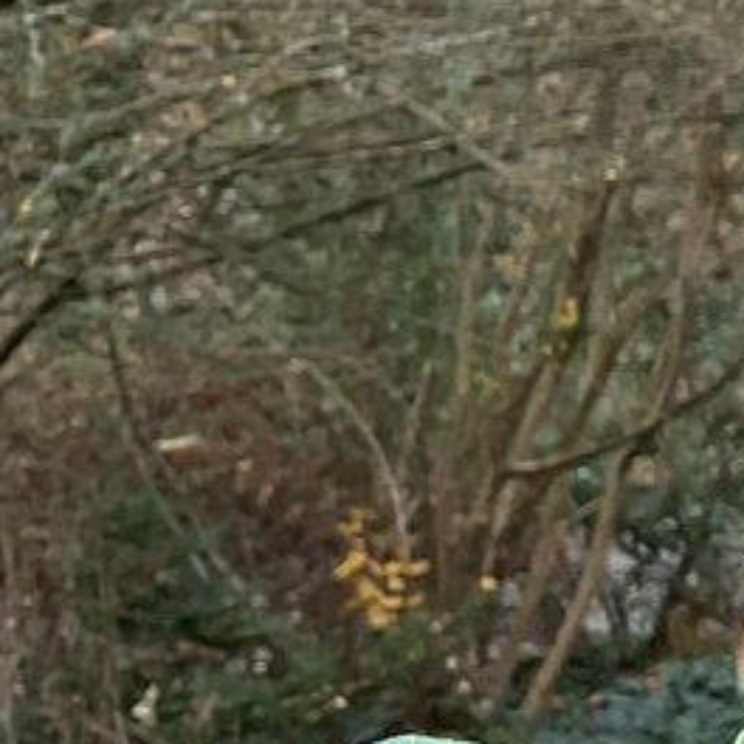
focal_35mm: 147
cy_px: 128
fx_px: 3575
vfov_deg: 11.8
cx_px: 2036
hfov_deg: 9.8
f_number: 1.8
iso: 16
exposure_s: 1/234
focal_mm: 3
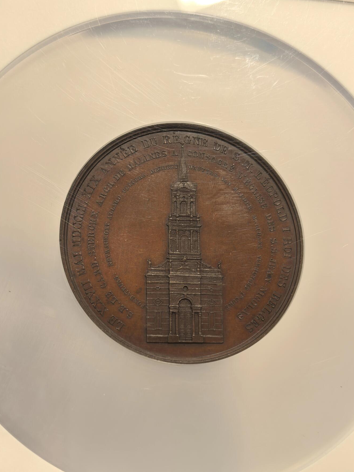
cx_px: 178
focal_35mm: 55
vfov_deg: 34.9
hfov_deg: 26.6
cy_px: 240
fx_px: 750
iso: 160
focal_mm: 6.98
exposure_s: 1/50
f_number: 2
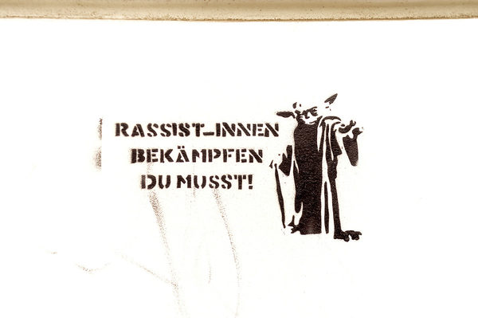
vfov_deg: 18.2
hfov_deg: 27.0
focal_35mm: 75
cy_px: 159
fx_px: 995
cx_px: 239
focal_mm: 50
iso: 100
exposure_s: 1/50
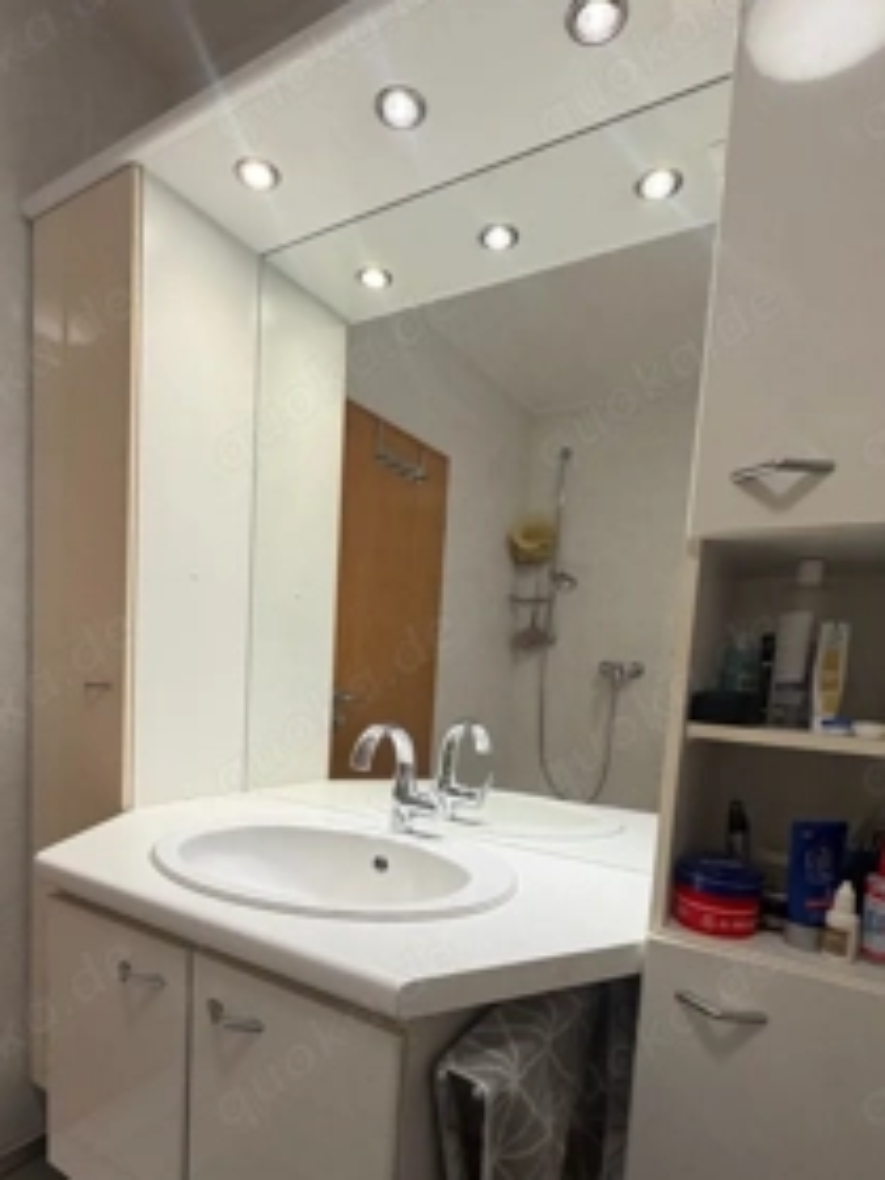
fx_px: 682
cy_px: 750
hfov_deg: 65.9
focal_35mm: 20
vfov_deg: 80.0
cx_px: 426
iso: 160
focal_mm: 2.22
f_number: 2.2
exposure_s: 1/100
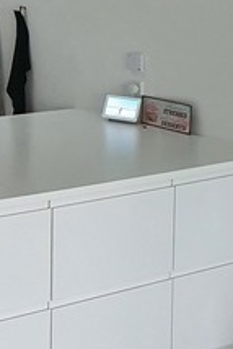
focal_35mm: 97
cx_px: -174
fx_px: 940
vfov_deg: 20.4
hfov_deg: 12.9
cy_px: 5
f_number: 2.4
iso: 640
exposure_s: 1/50
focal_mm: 4.3
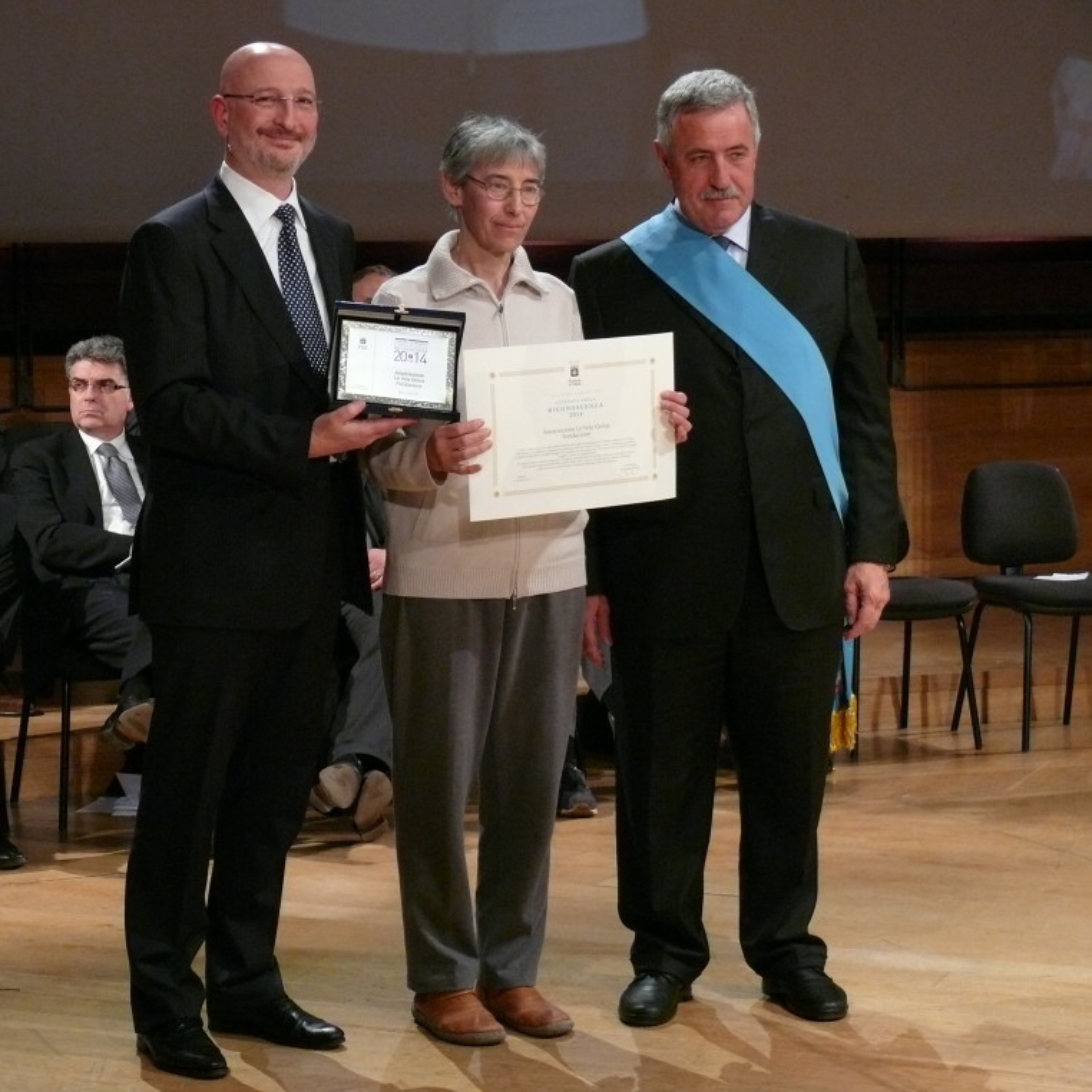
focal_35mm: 82
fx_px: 2927
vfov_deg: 21.1
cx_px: 420
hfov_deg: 21.1
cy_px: 545
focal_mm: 14.6
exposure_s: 1/30
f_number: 3.2
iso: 320
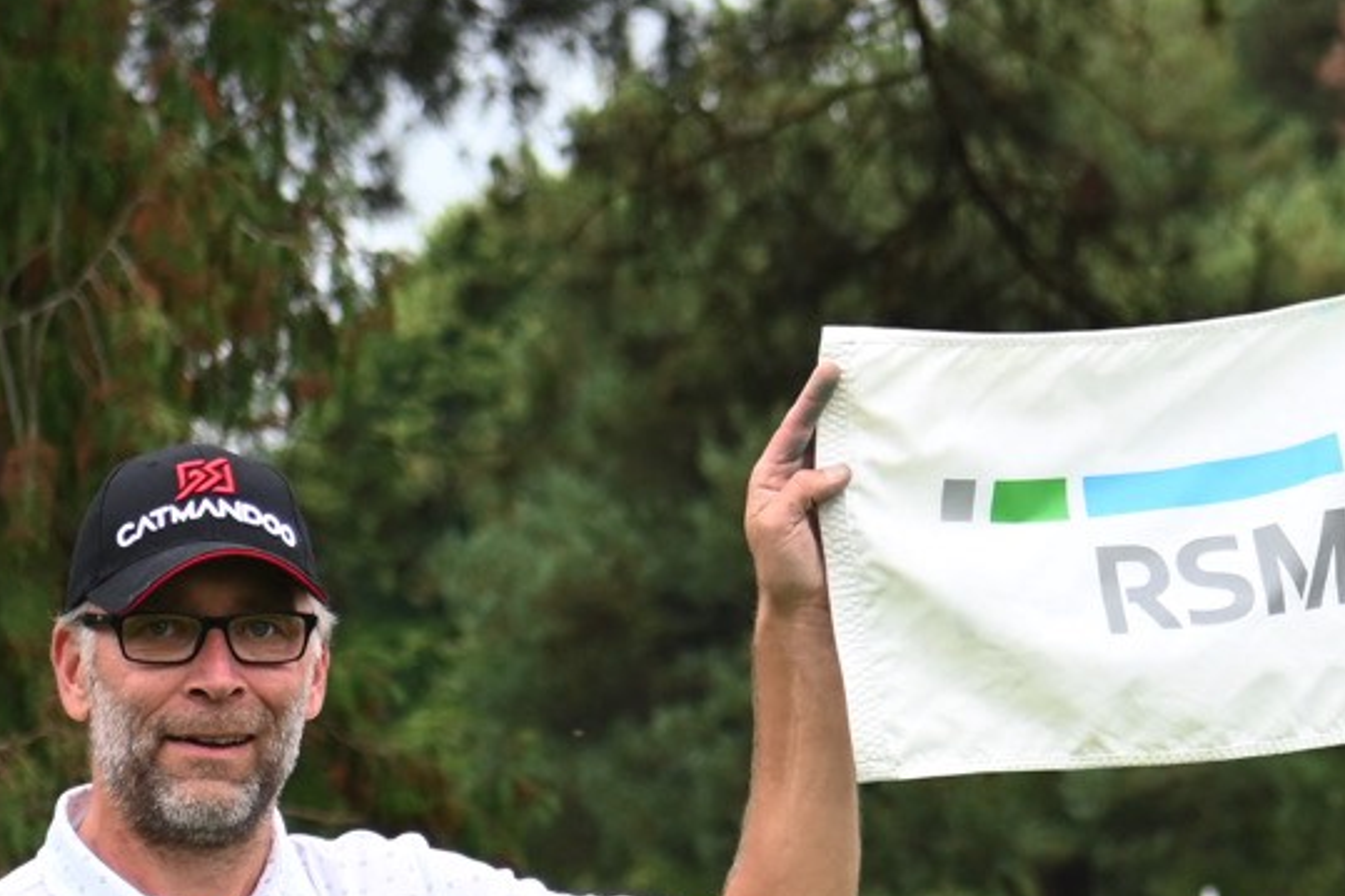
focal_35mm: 374
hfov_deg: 5.5
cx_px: 1205
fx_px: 13968
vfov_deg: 3.7
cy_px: 1567
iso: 200
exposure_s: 1/250
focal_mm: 70
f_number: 4.5
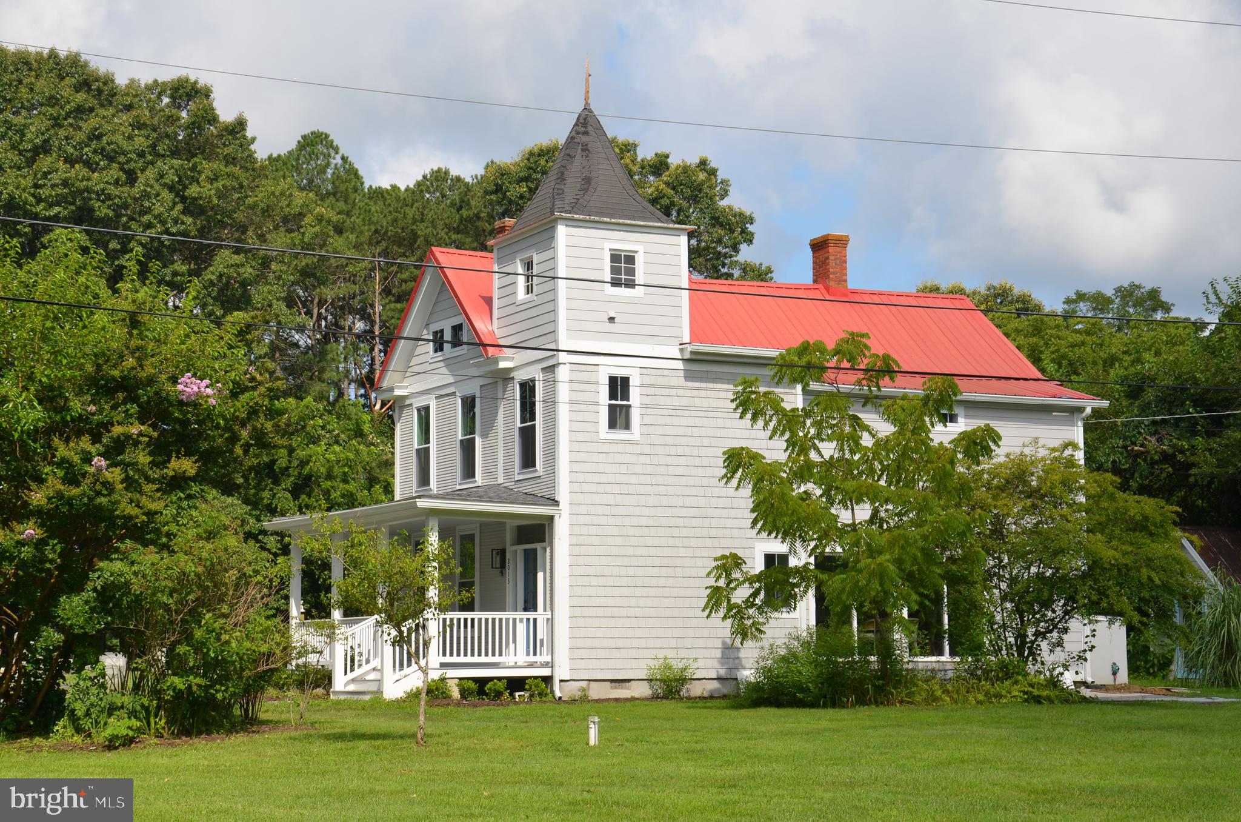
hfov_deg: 28.1
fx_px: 2477
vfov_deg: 18.8
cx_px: 620
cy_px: 411
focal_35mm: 72
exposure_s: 1/250
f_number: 8
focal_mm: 48
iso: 100
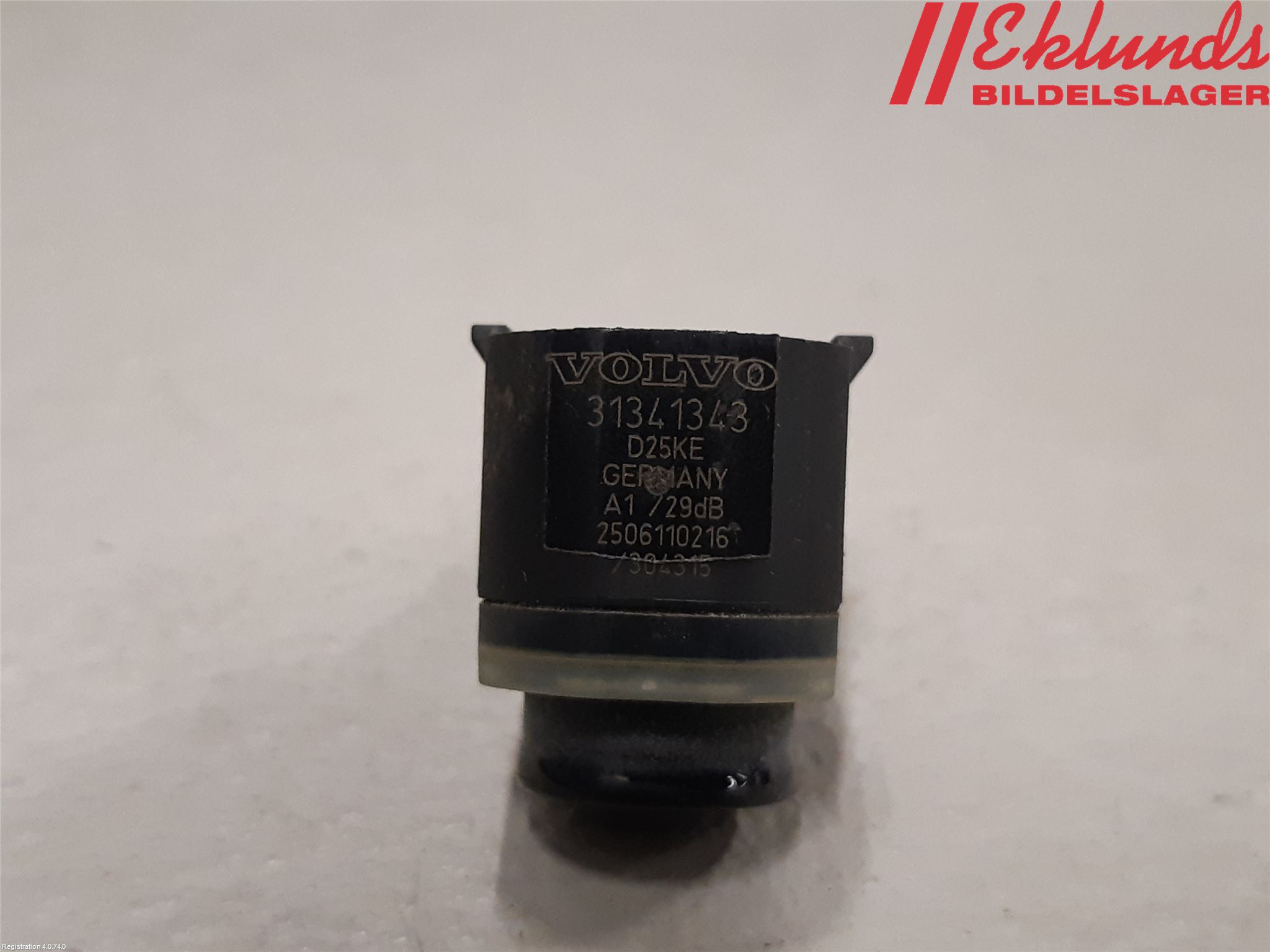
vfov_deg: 53.1
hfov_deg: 67.3
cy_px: 476
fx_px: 954
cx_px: 635
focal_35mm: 26
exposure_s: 1/50
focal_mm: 3.93
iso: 200
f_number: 1.7
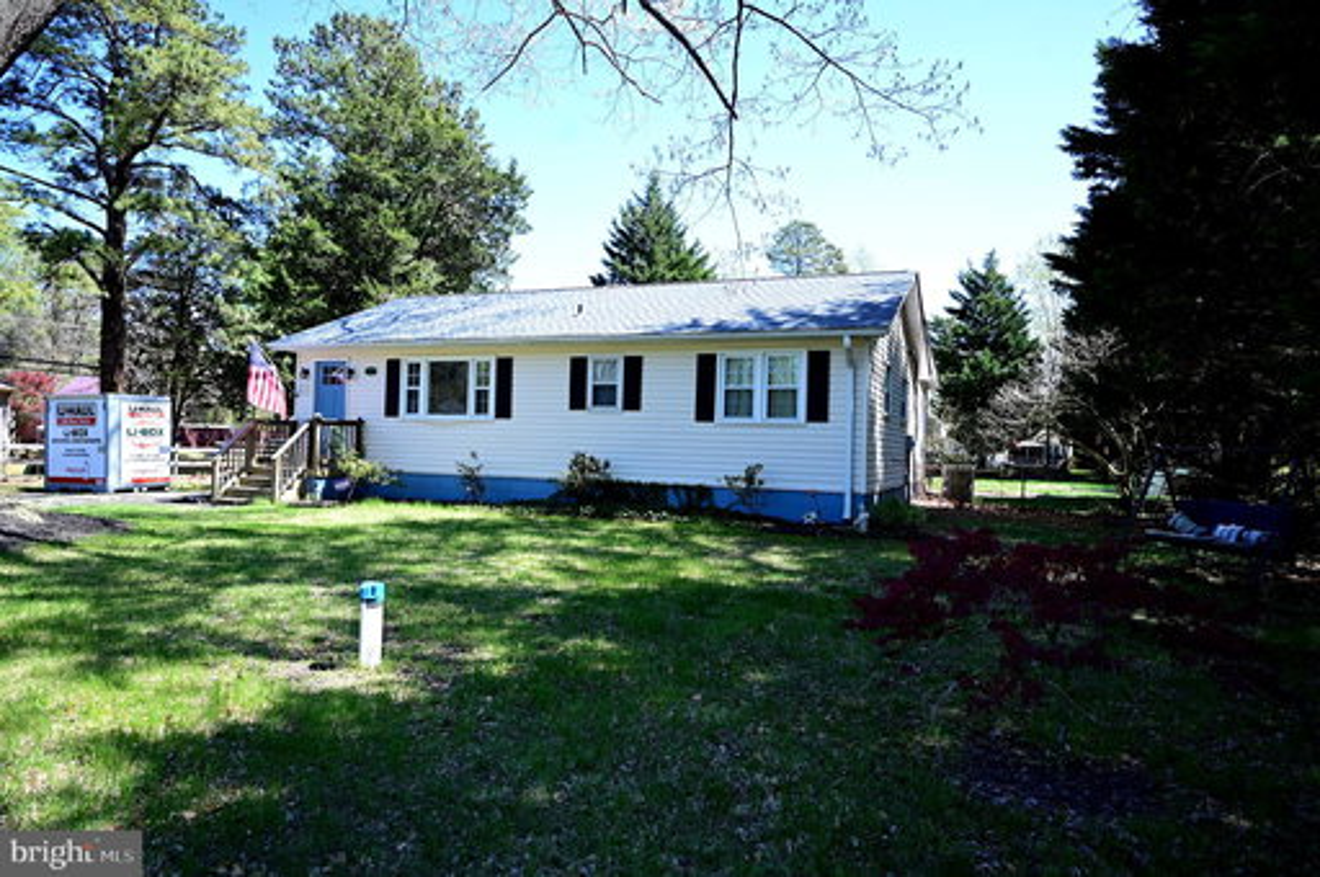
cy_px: 438
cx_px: 660
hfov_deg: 78.7
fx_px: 806
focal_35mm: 22
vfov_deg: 57.1
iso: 720
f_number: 5.6
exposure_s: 1/800
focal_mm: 22
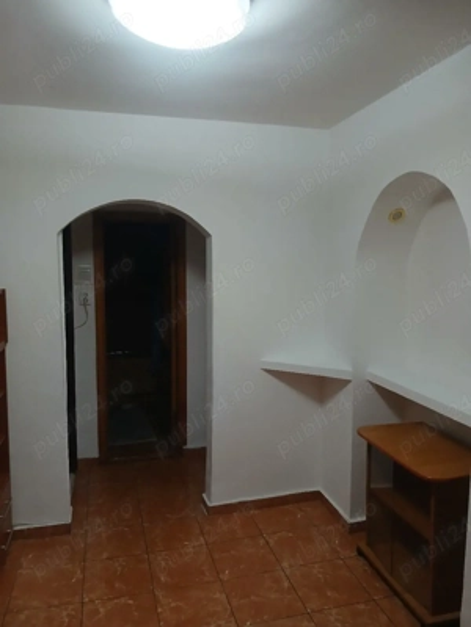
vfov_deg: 65.3
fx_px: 490
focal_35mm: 27
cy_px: 314
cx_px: 236
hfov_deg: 51.4
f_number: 1.8
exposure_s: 1/25.1
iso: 250
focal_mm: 3.98
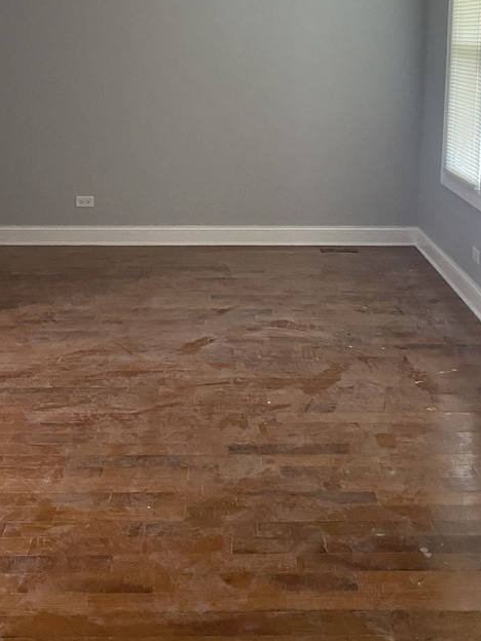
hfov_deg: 32.2
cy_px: 137
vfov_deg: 40.5
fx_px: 834
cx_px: 234
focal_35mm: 45
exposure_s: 1/60
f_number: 1.8
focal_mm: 4.25
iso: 500
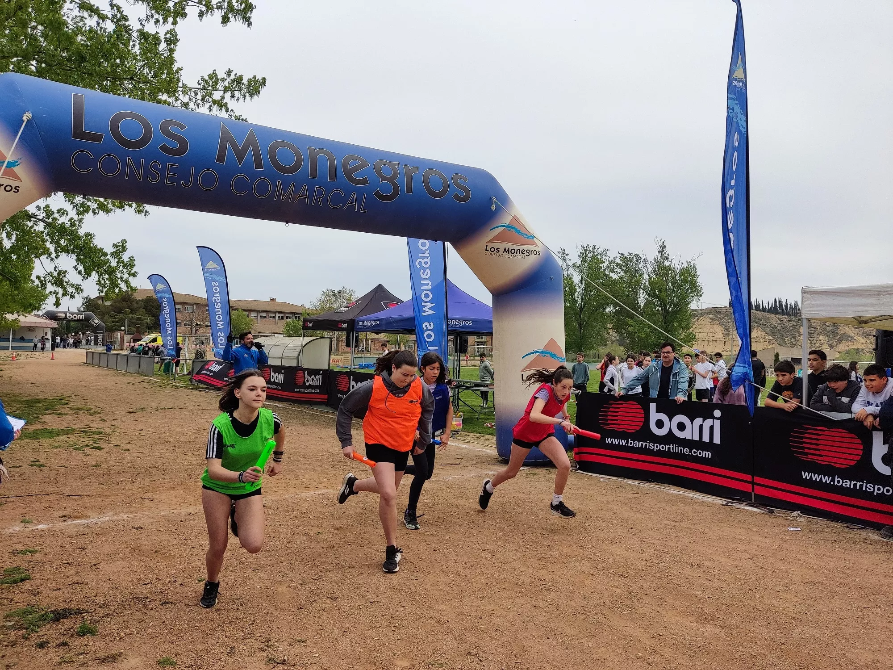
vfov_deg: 54.9
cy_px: 335
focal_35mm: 25
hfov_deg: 69.4
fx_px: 645
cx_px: 446
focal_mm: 4.71
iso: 50
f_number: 1.79
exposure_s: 1/1449
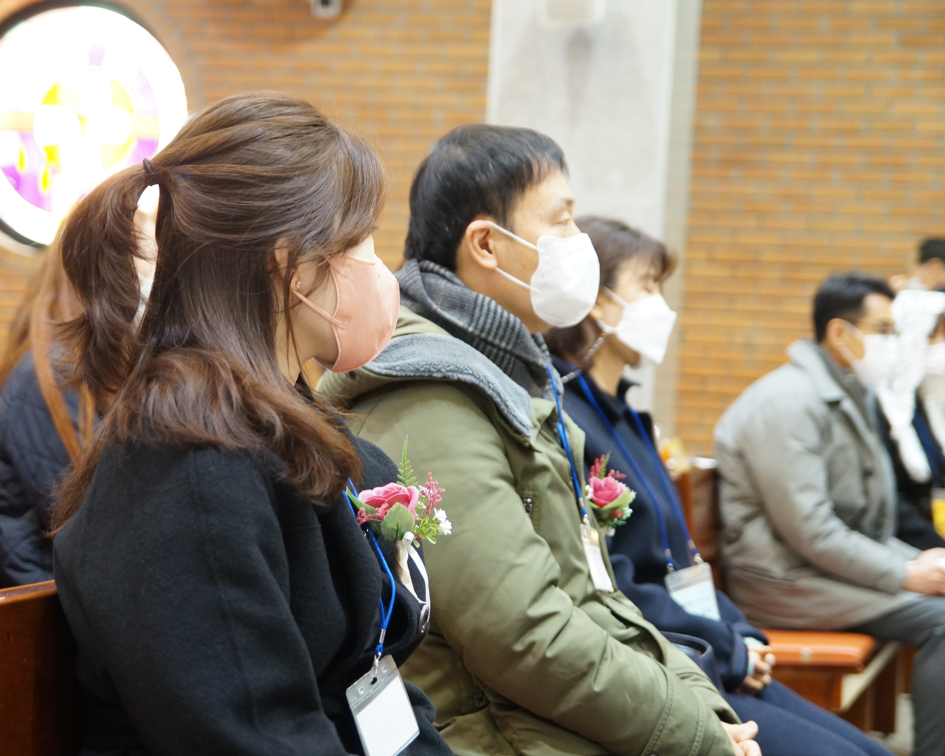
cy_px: 387
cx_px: 392
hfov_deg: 21.0
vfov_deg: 16.9
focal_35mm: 91
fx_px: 2545
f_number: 2.8
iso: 800
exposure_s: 1/40
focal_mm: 50
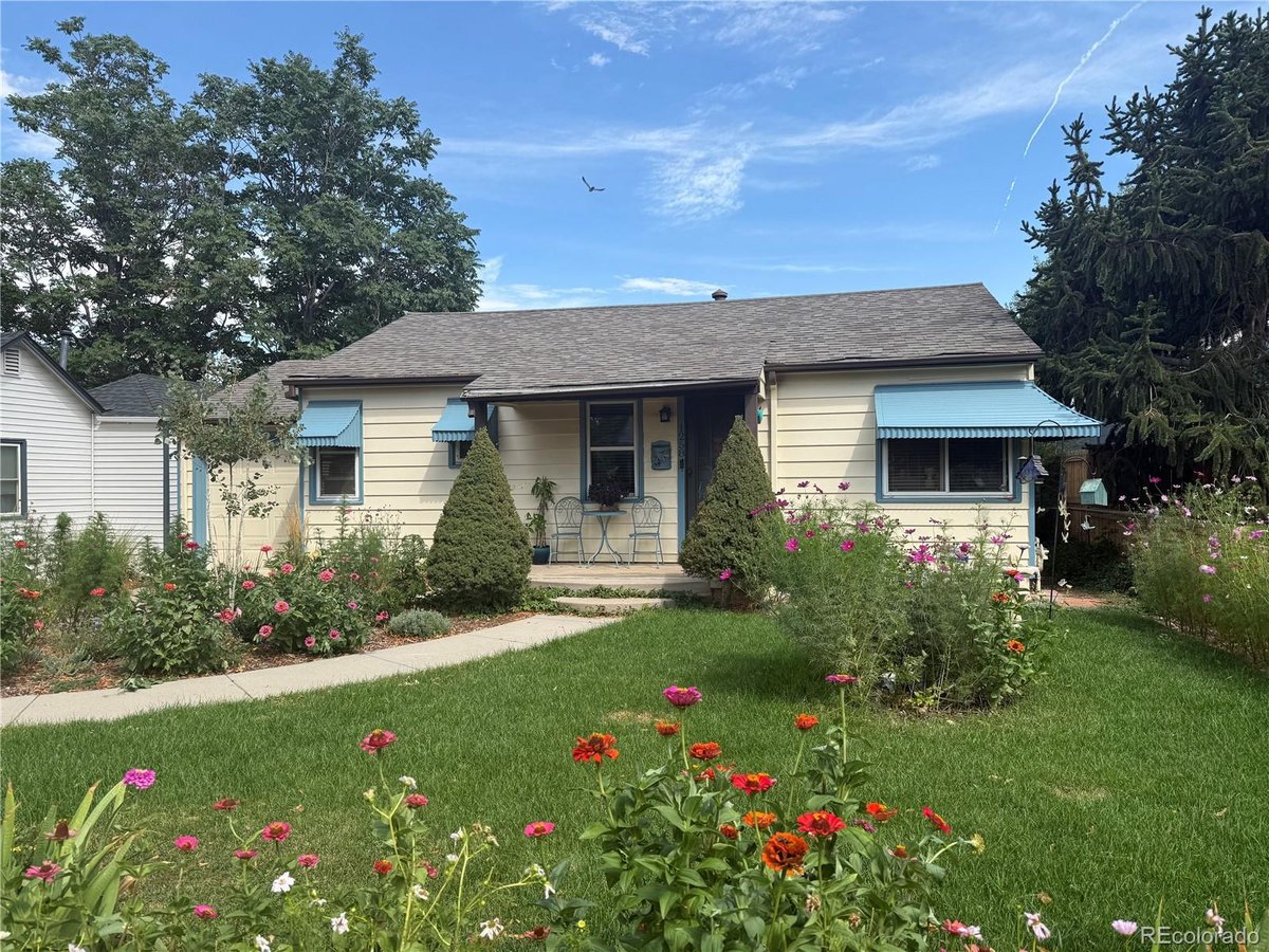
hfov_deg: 71.6
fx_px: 880
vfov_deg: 56.8
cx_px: 634
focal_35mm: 24
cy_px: 476
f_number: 1.78
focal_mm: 6.76
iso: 80
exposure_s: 1/2525
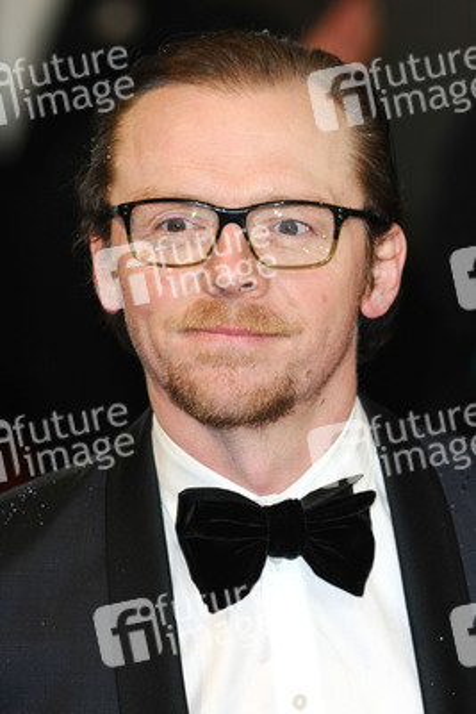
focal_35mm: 248
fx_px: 4904
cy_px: 357
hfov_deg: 5.6
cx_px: 238
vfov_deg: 8.3
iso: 320
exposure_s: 1/200
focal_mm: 165
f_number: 4
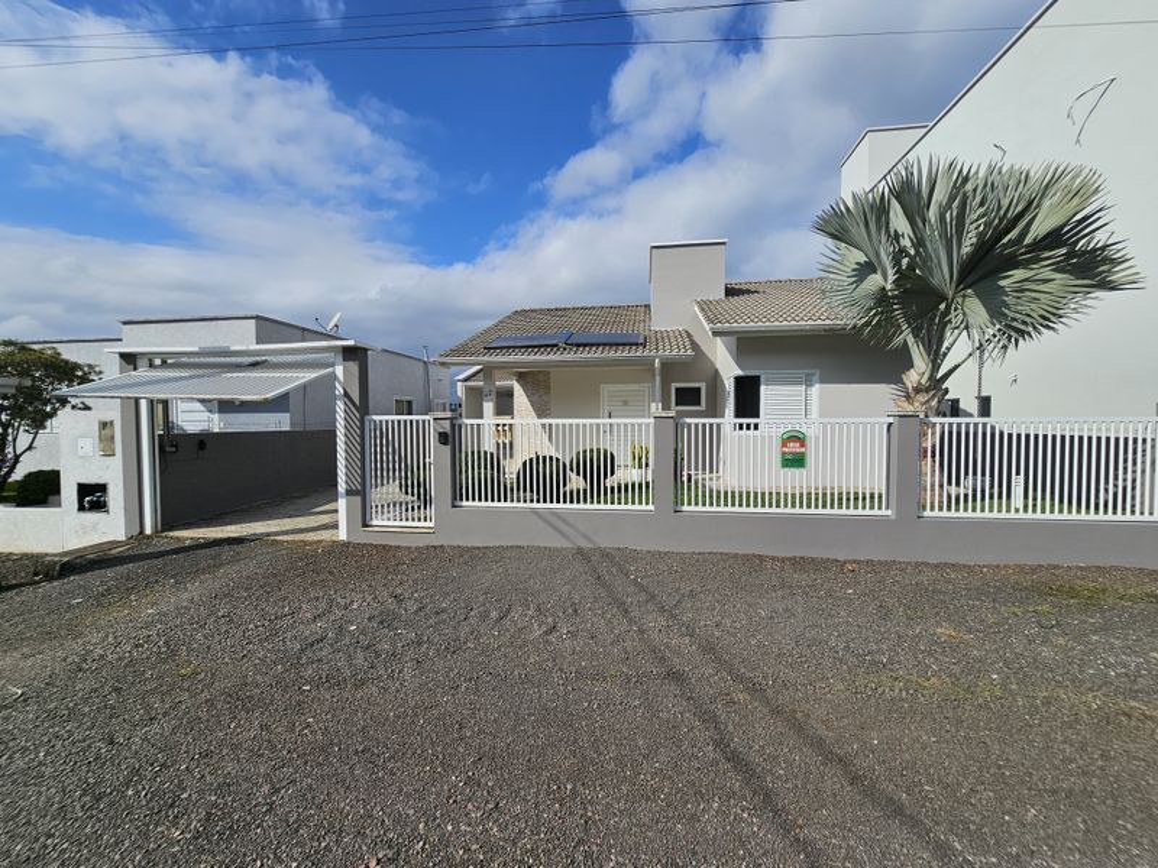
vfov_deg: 89.9
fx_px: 435
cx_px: 579
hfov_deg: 106.2
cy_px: 434
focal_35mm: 13
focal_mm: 2.2
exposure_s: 1/4469
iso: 50
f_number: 2.2
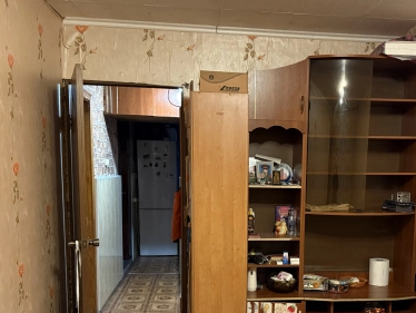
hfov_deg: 46.1
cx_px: 274
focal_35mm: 40
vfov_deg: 35.3
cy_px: 228
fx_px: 481
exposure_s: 1/35
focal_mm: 6.76
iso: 1000
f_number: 1.78
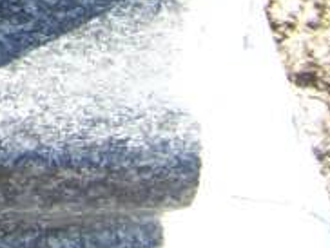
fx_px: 2262
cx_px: -426
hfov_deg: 7.8
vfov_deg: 5.9
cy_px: -424
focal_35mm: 237
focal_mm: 5.85
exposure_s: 1/200
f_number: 2.8
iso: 64
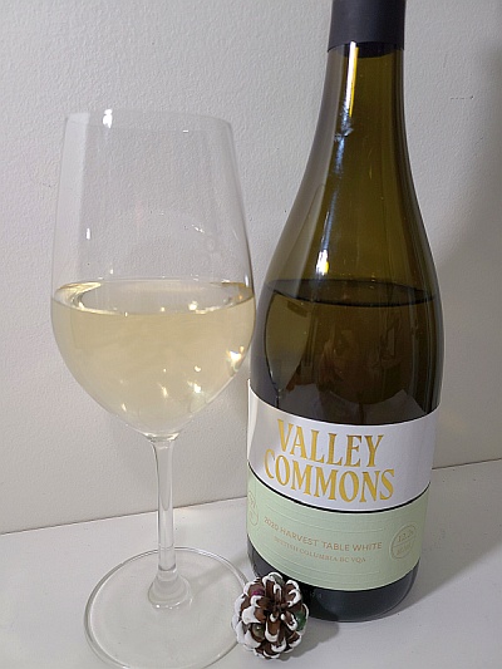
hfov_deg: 53.1
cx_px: 251
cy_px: 334
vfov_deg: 67.3
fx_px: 503
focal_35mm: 26
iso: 125
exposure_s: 1/60
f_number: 1.8
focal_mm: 5.4
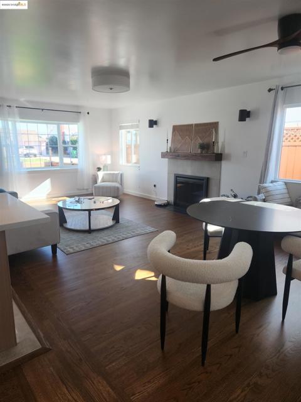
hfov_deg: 58.9
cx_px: 150
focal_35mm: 23
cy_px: 201
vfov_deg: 73.9
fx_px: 267
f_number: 1.8
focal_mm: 5.4
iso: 32
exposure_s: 1/120
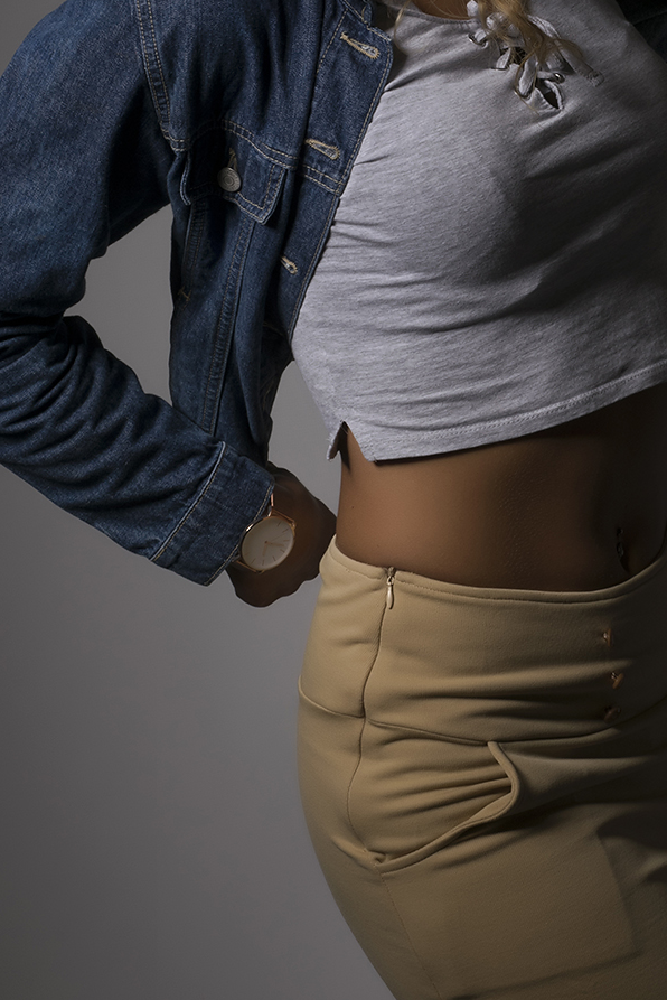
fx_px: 3582
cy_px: 298
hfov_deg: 10.6
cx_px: 396
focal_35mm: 129
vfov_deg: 15.8
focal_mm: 48
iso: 100
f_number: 14
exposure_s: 1/100
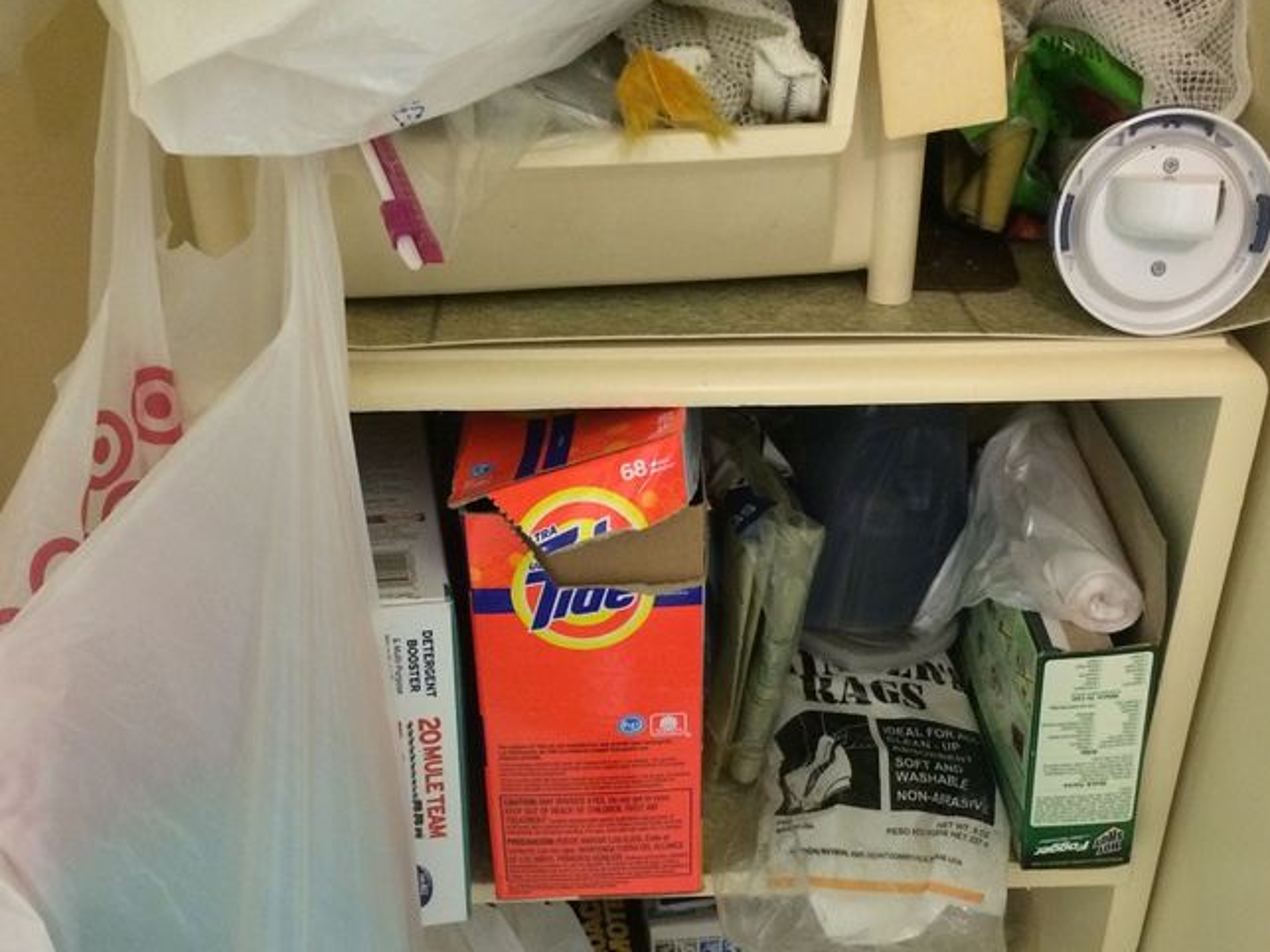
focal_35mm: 42
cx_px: 668
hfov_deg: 44.8
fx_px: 1541
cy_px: 639
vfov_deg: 34.0
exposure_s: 1/24
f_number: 2.2
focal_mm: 4.12
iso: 320
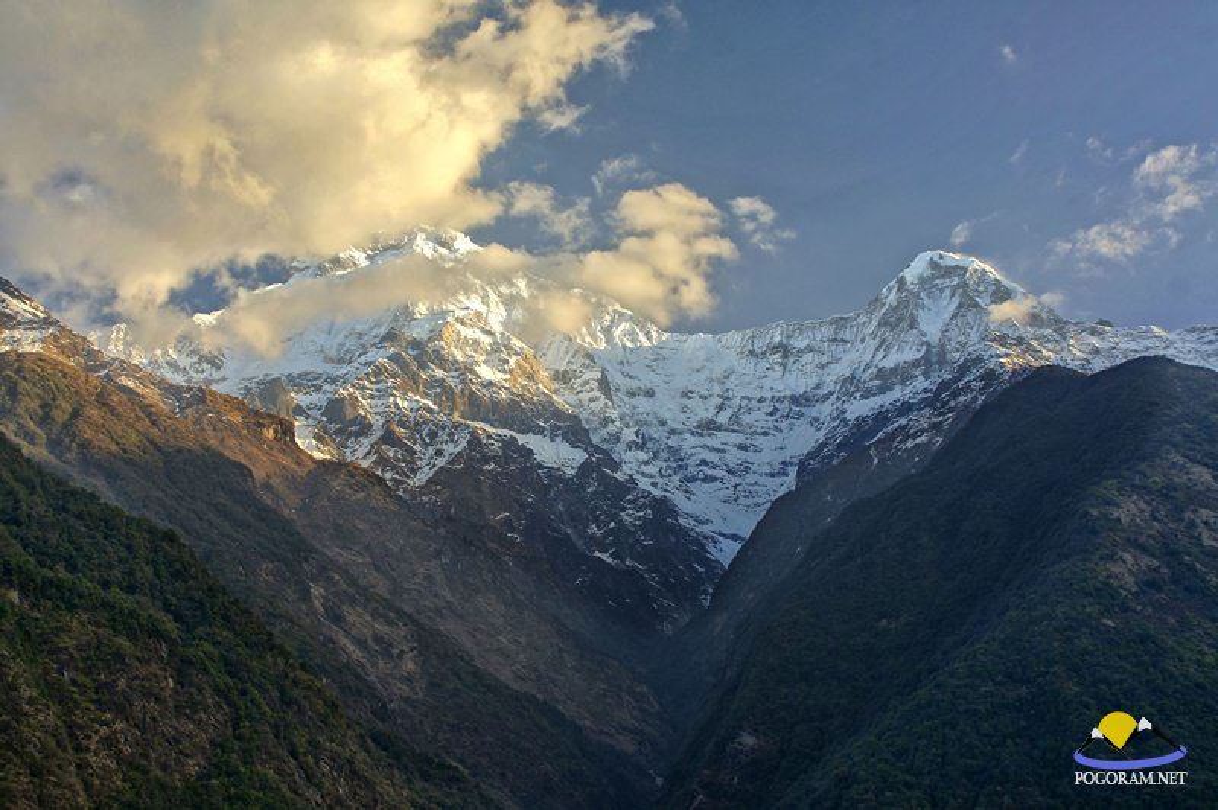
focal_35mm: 42
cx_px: 609
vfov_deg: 31.8
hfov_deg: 46.4
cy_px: 405
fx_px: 1420
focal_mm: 28
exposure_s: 1/50
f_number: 7.1
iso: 200
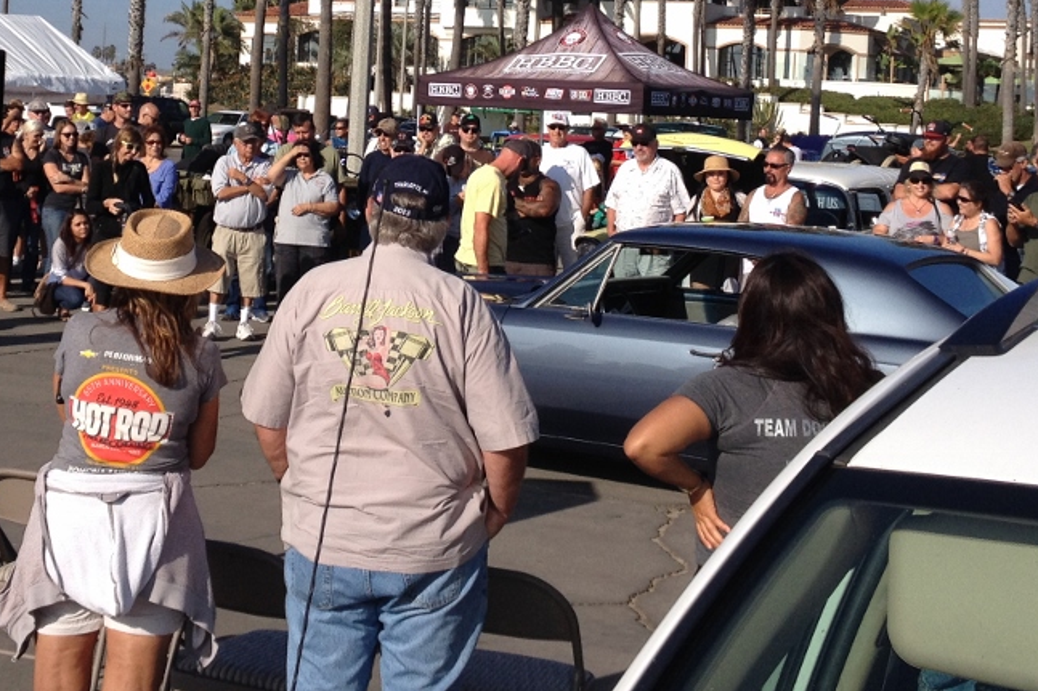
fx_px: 2075
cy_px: 90
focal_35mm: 72
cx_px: 393
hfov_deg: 28.0
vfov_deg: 18.6
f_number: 2.4
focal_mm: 4.28
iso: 50
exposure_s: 1/2404
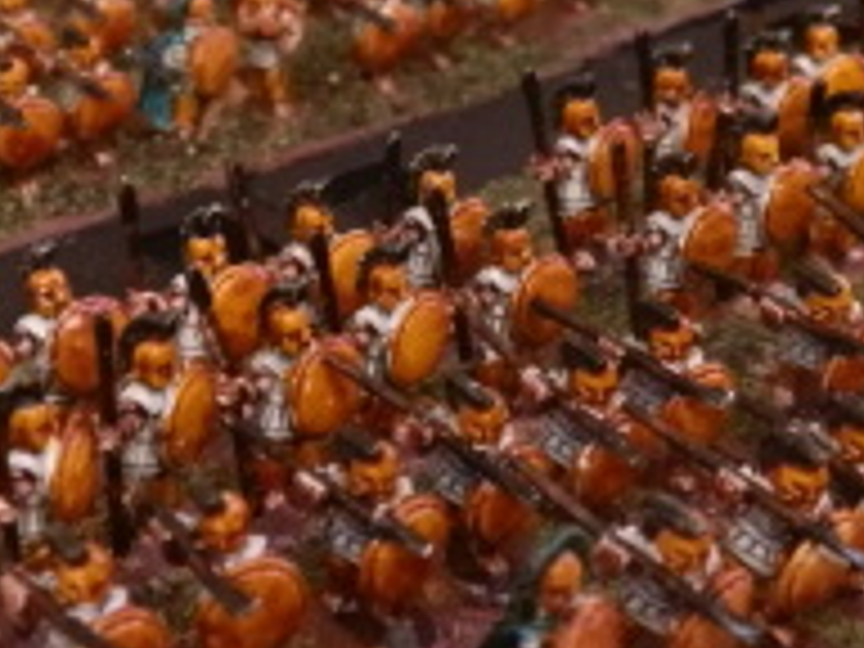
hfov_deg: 24.9
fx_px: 1947
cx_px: 266
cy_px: 40
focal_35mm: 78
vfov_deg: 18.5
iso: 400
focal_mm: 5
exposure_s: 1/60
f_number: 3.1
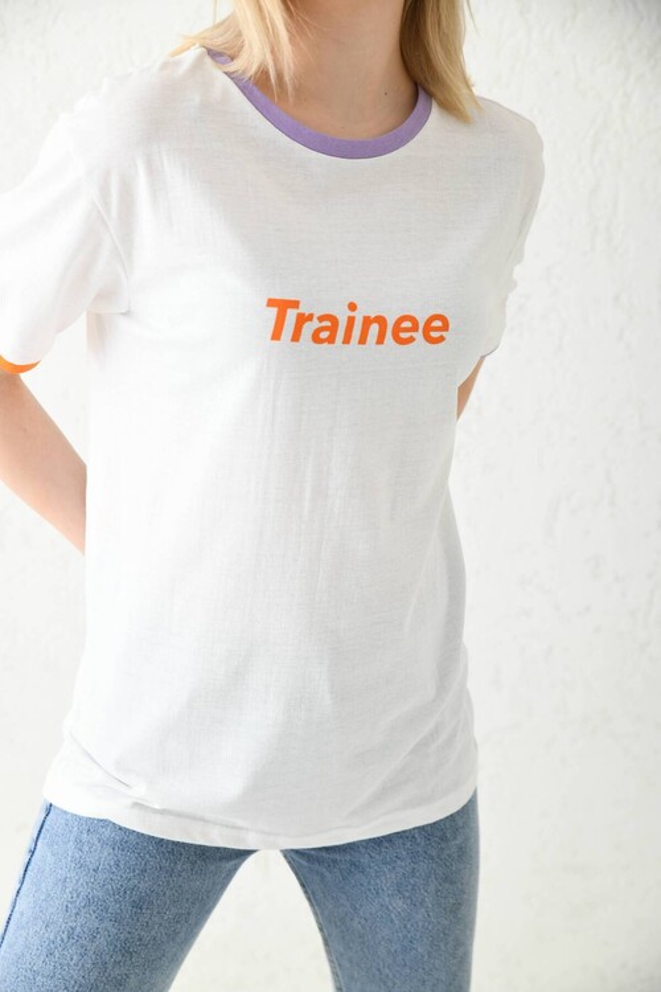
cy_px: 496
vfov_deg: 32.4
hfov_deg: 21.9
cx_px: 330
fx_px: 1707
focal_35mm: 62
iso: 100
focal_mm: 62
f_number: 5.6
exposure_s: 1/160
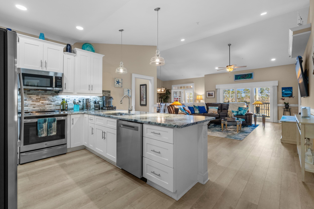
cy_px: 104
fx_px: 140
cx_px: 157
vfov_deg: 73.8
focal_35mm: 16
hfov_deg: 96.7
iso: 800
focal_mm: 16
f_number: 8
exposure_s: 1/15
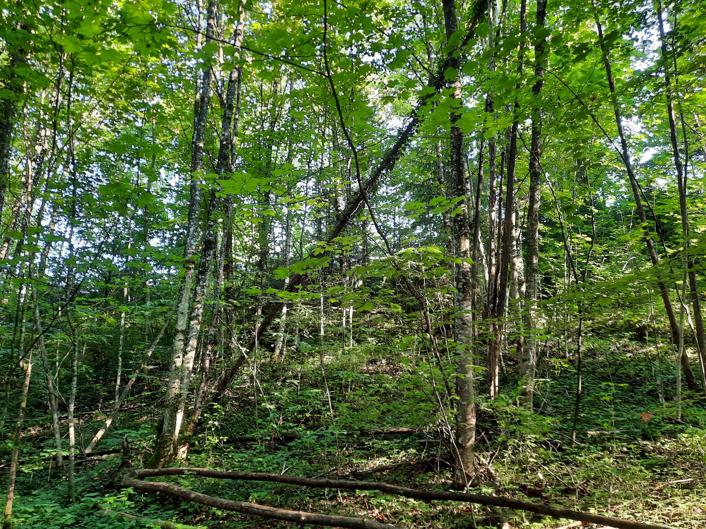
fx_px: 530
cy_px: 262
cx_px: 340
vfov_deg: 53.1
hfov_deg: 67.3
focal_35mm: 26
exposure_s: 1/50
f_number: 2
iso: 250
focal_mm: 4.6
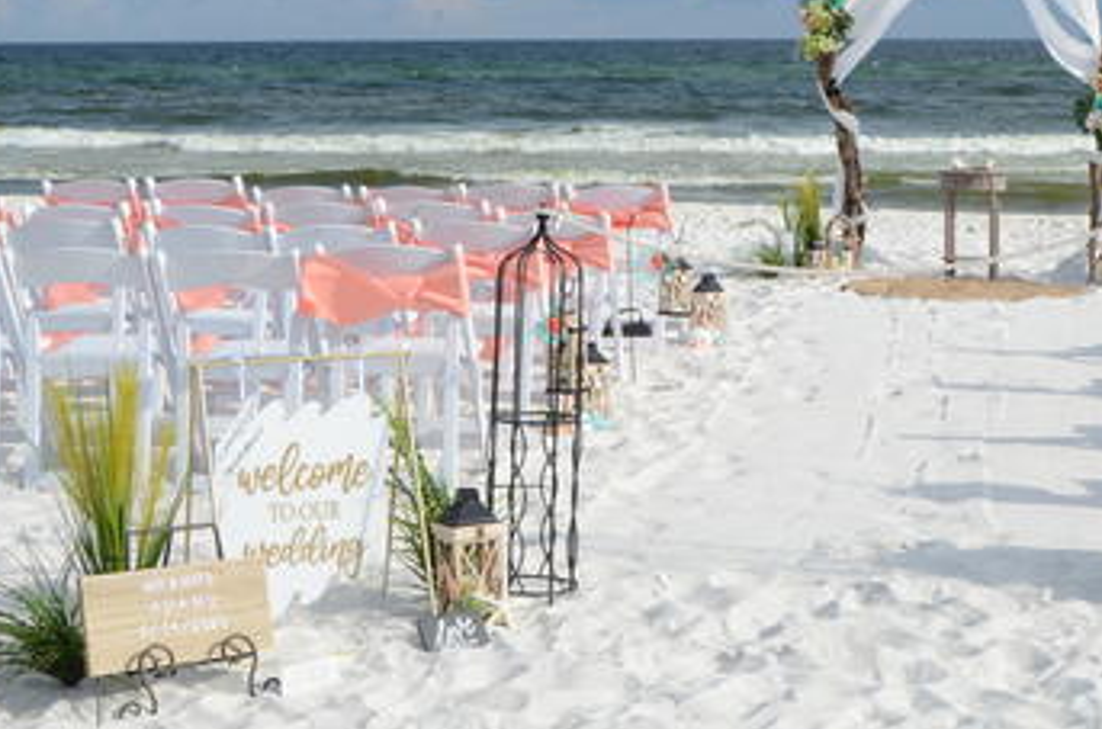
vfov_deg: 21.3
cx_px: 919
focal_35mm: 63
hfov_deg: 31.0
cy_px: 210
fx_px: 1924
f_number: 10
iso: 100
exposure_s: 1/200
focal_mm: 24
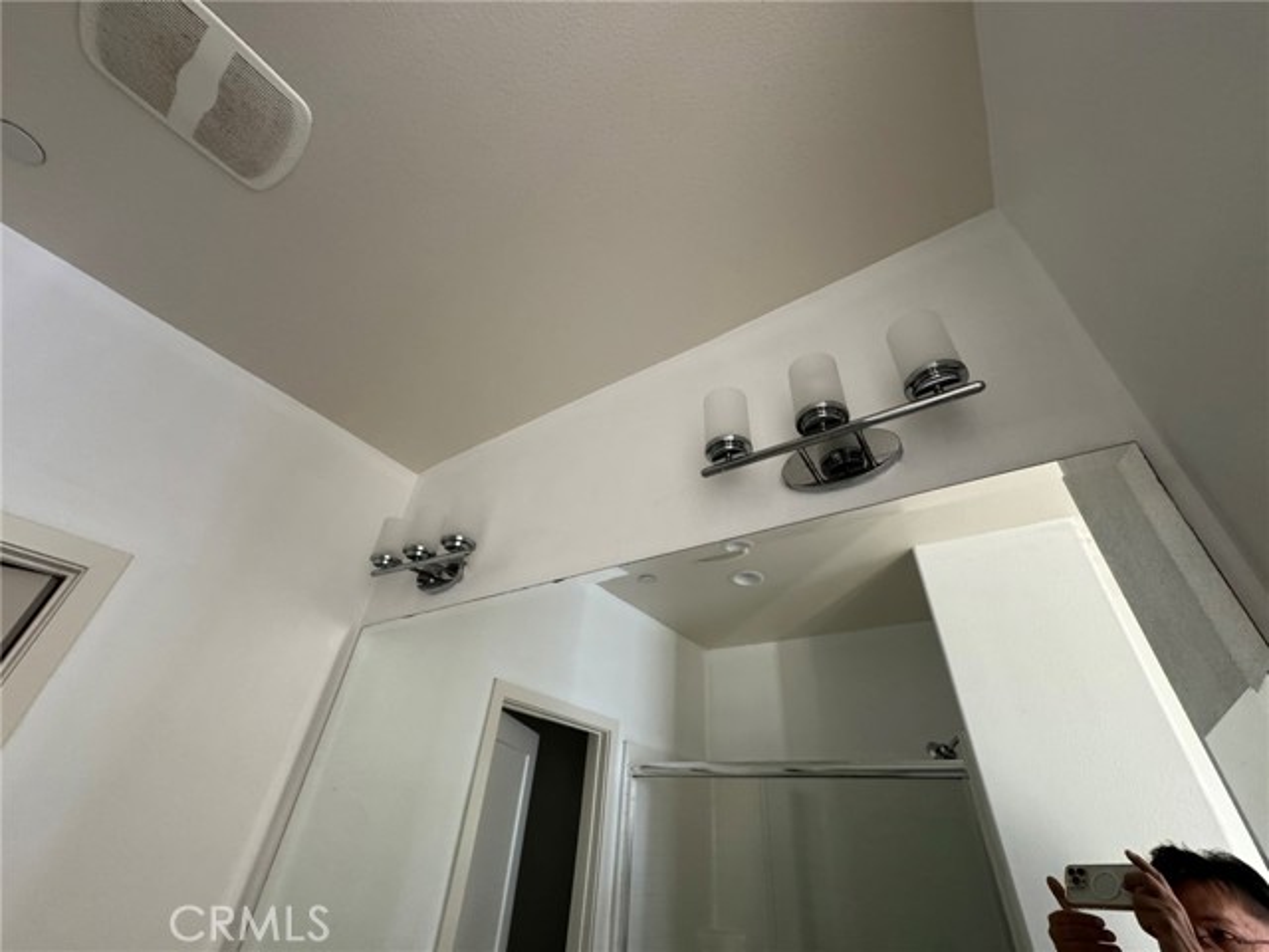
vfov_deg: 85.7
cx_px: 634
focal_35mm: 14
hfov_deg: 102.1
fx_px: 513
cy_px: 476
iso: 320
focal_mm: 2.22
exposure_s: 1/82
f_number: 2.2
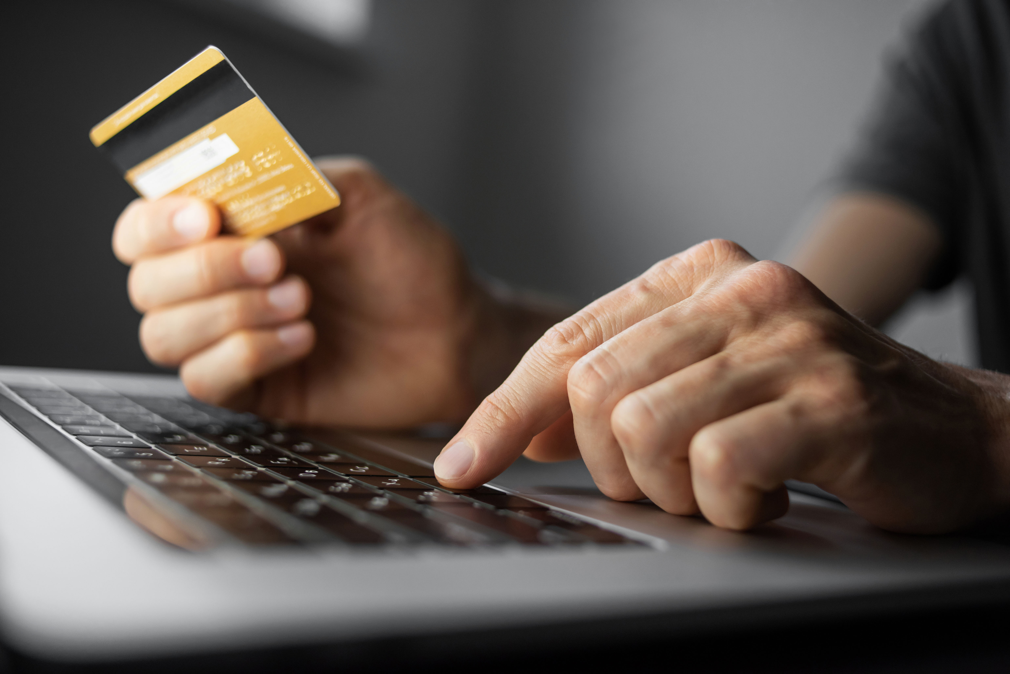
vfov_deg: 37.9
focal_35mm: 35
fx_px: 982
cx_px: 505
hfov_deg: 54.4
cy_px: 337
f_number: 2.8
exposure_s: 1/50
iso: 640
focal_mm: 35
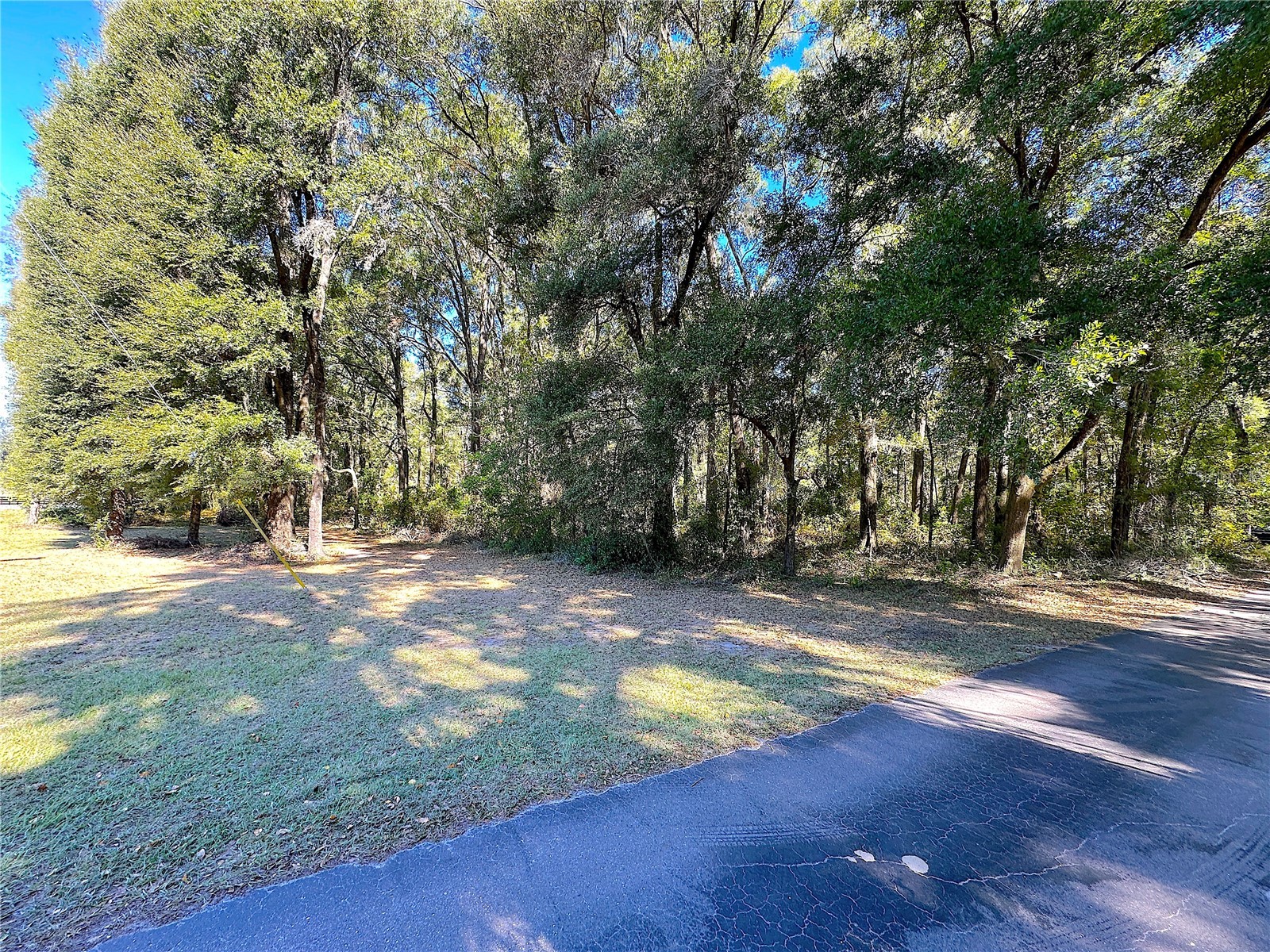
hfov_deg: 102.1
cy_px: 476
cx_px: 635
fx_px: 514
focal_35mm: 14
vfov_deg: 85.7
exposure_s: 1/99
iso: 40
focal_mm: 2.22
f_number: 2.2
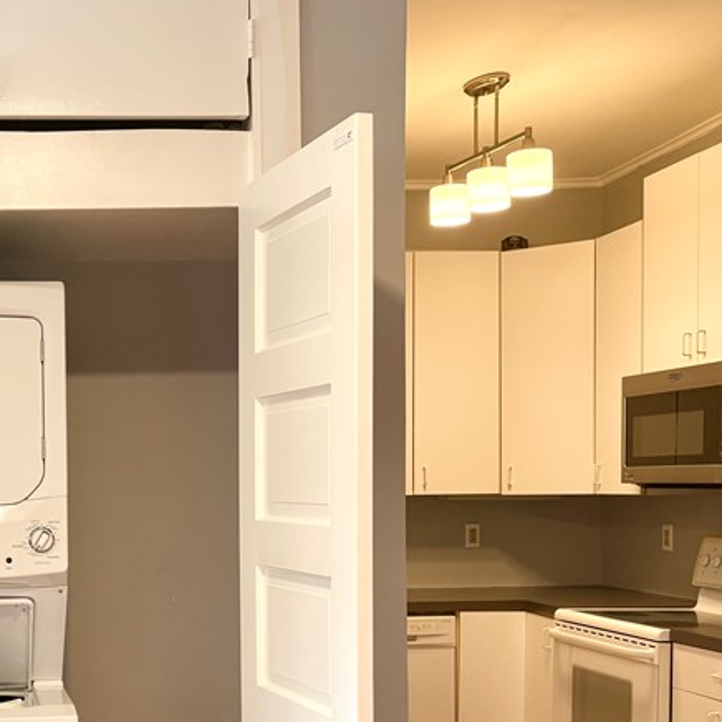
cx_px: 33
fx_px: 1274
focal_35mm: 54
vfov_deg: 31.2
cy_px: 527
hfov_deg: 29.9
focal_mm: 5.96
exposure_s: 1/60
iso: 100
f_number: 1.6
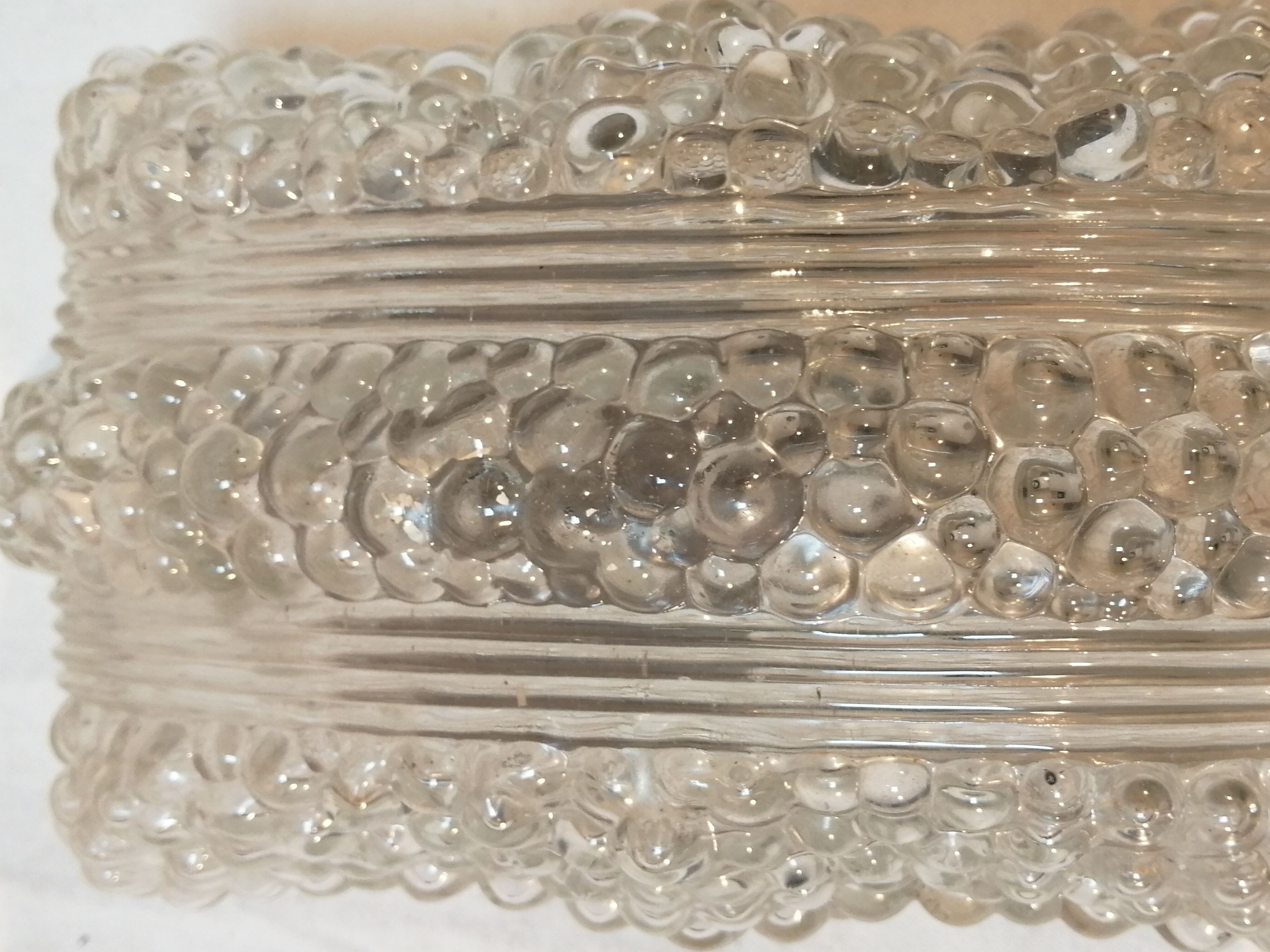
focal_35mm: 39
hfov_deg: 47.7
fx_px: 1431
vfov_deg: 36.8
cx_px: 742
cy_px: 465
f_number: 1.8
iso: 80
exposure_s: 1/50
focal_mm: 3.46
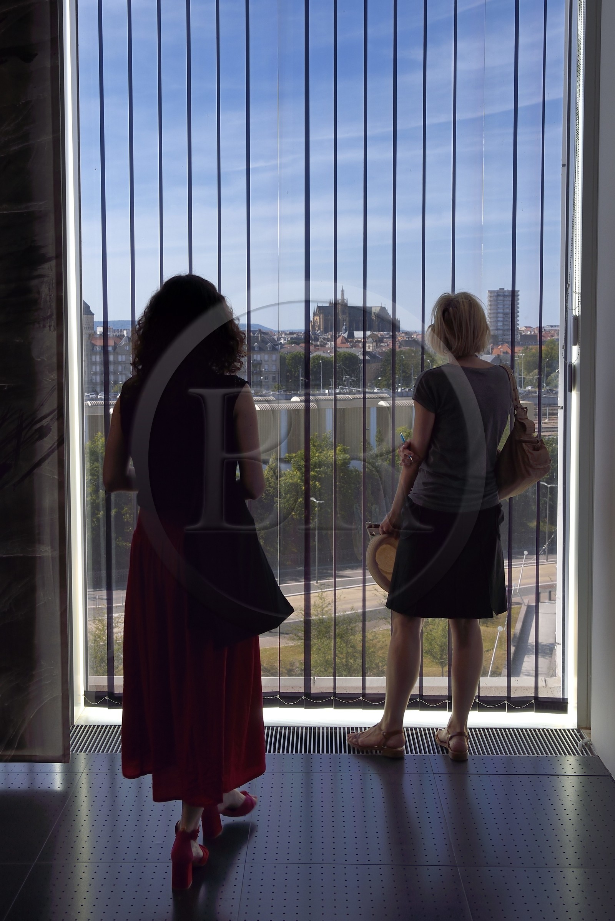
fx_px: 922
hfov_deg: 36.9
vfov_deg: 53.1
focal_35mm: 36
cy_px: 460
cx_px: 308
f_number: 9
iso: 250
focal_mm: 36
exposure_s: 1/80
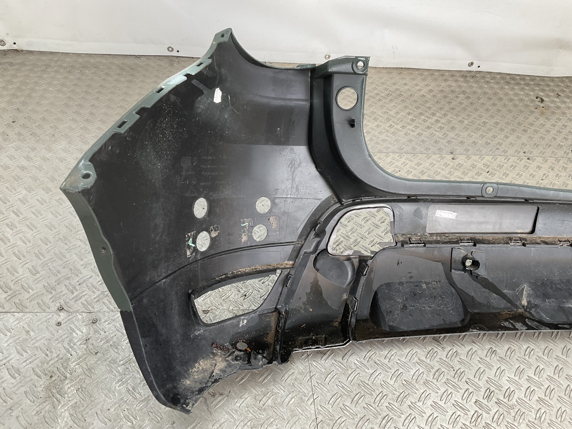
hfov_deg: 61.7
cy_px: 214
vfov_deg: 48.2
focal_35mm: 29
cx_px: 286
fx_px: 479
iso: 20
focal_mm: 3
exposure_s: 1/100
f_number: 1.8
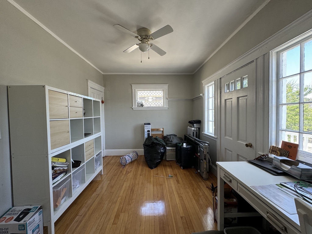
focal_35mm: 14
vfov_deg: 85.7
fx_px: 126
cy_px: 117
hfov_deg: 102.1
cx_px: 156
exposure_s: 1/99
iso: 80
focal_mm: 2.22
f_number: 2.2
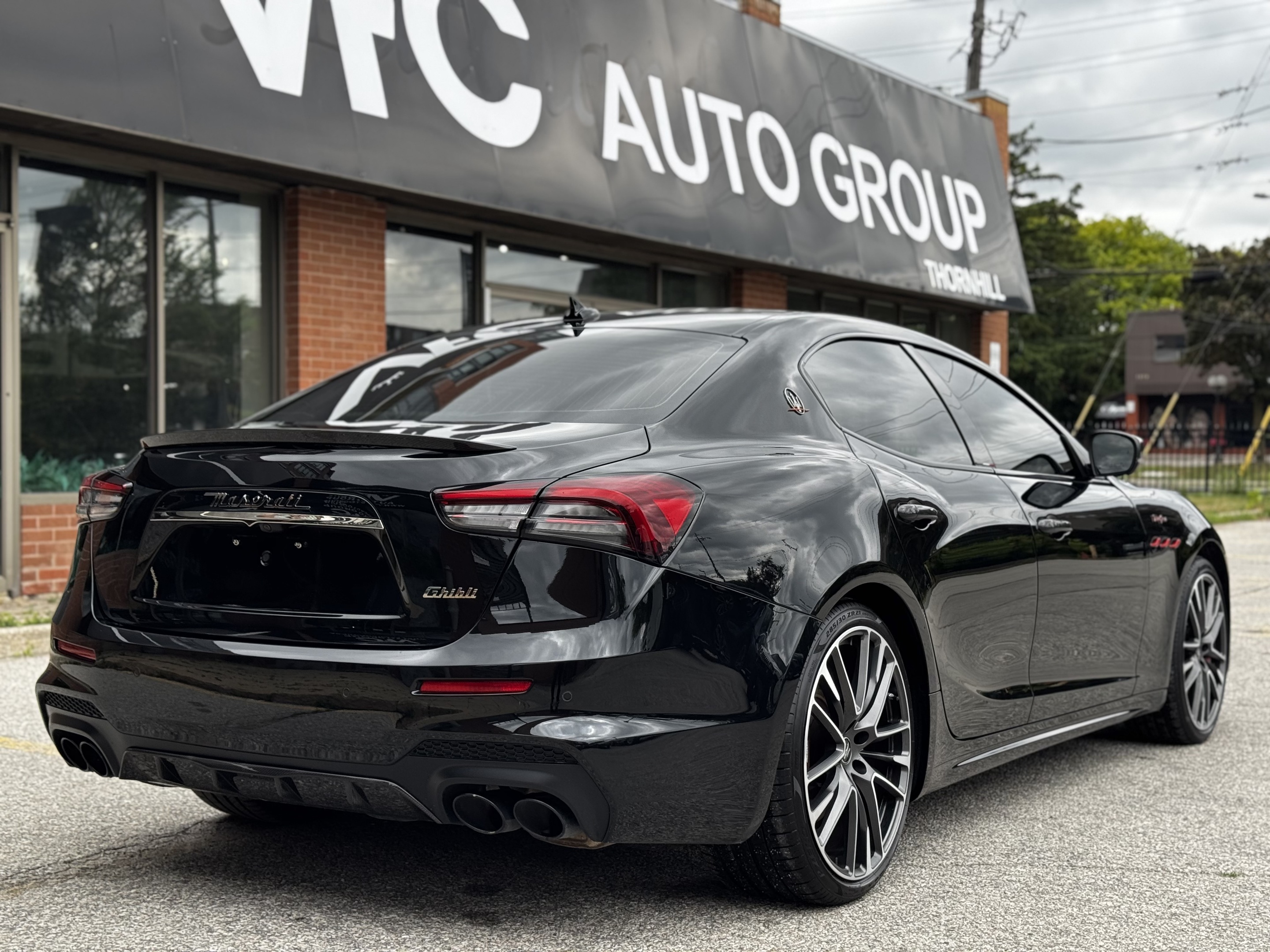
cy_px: 476
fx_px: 1761
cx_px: 635
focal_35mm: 48
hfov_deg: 39.7
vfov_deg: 30.3
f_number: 1.78
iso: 64
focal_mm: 6.76
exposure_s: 1/651
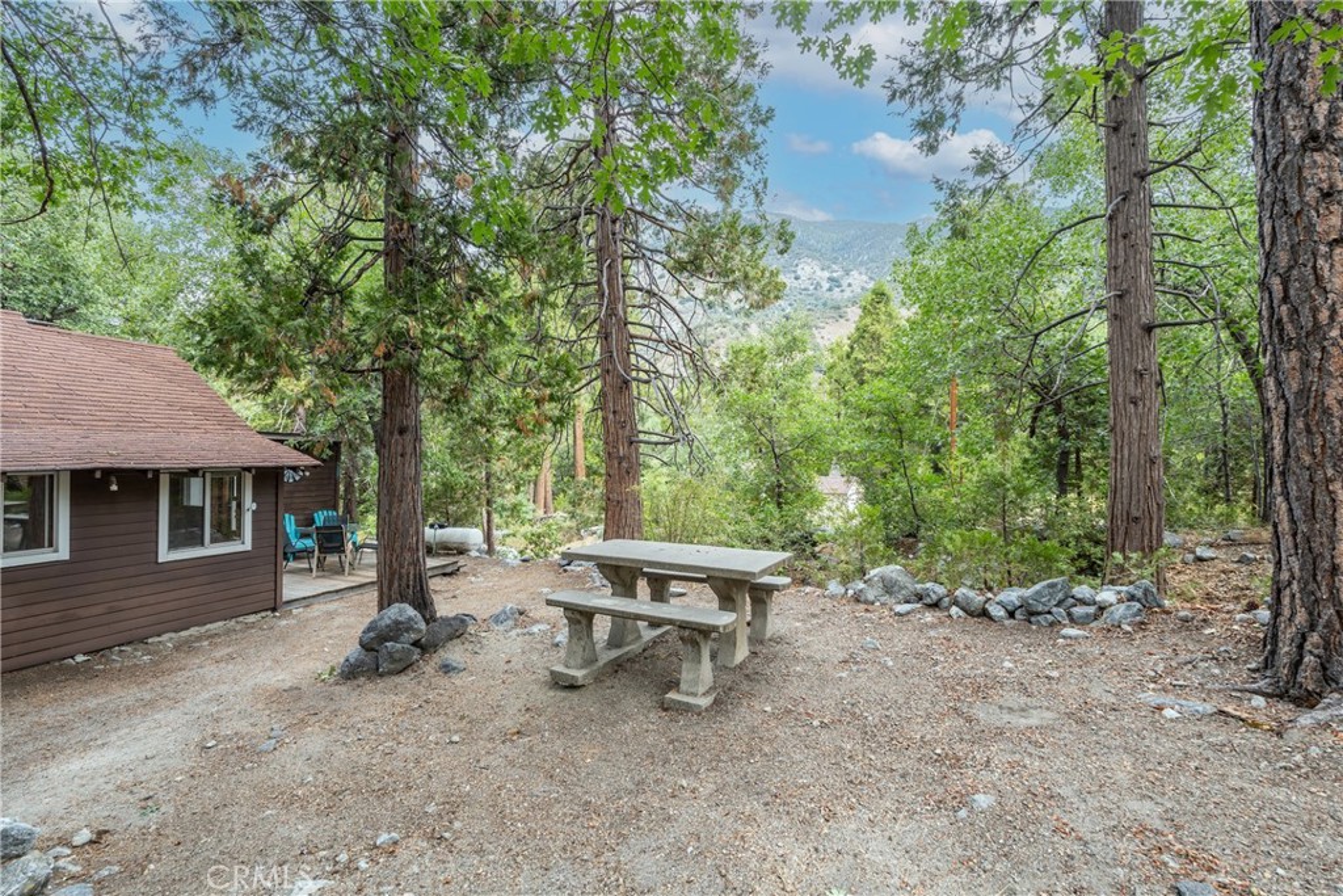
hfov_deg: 96.7
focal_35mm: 16
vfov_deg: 73.8
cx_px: 672
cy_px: 448
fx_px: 597
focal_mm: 16
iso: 100
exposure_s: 1/15
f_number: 8
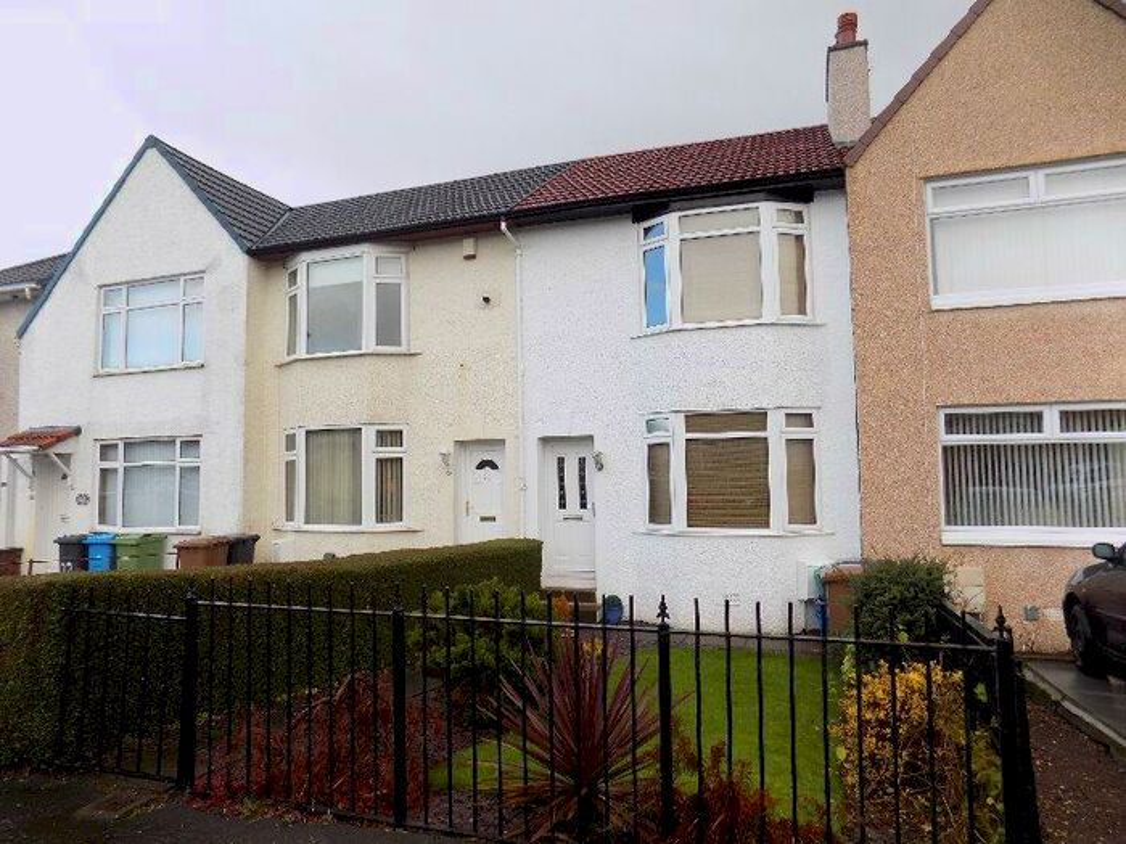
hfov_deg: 73.9
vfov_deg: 58.9
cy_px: 422
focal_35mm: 23
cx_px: 563
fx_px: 748
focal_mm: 4
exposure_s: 1/160
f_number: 3.1
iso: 80
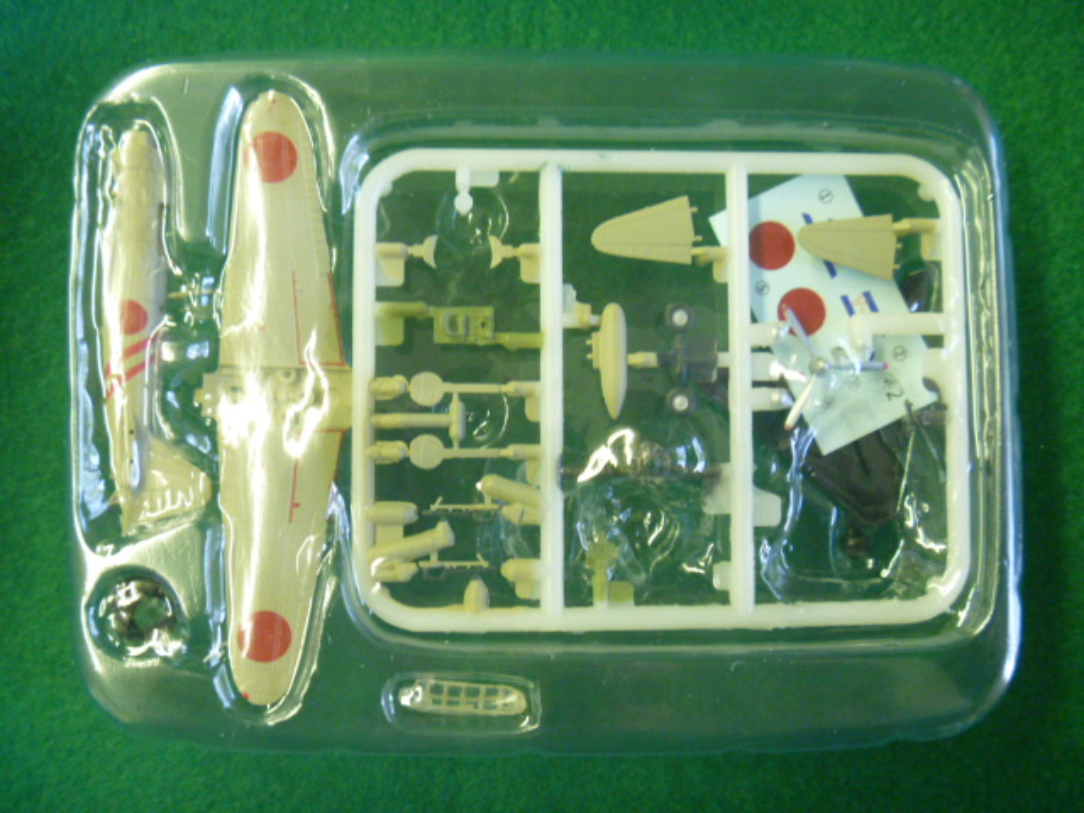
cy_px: 406
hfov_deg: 52.6
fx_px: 1096
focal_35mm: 35
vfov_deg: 40.7
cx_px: 542
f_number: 3.5
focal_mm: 6.3
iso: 400
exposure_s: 1/20
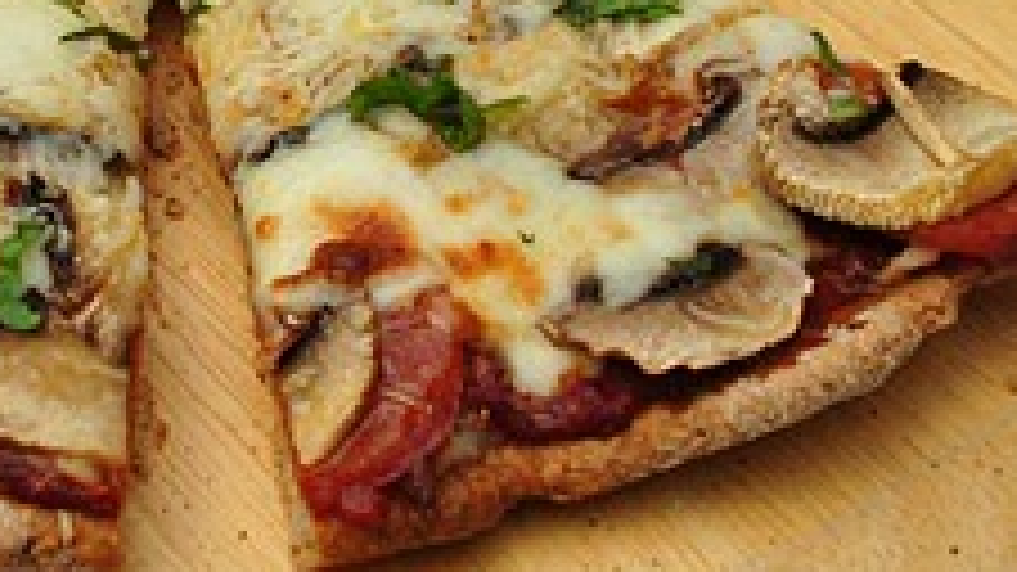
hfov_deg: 21.5
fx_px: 2642
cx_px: 194
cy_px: -36
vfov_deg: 12.2
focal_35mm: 98
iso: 200
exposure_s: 1/60
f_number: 8
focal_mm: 22
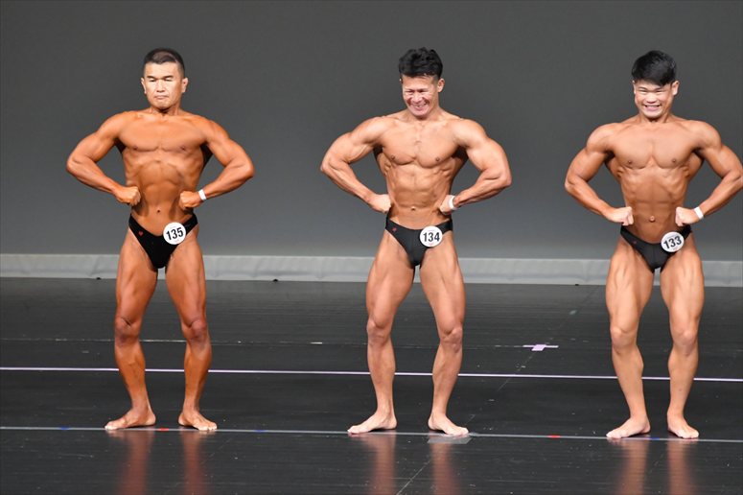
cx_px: 372
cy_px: 248
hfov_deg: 6.5
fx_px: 6498
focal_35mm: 315
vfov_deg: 4.4
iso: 5000
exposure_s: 1/400
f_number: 5.6
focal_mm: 210
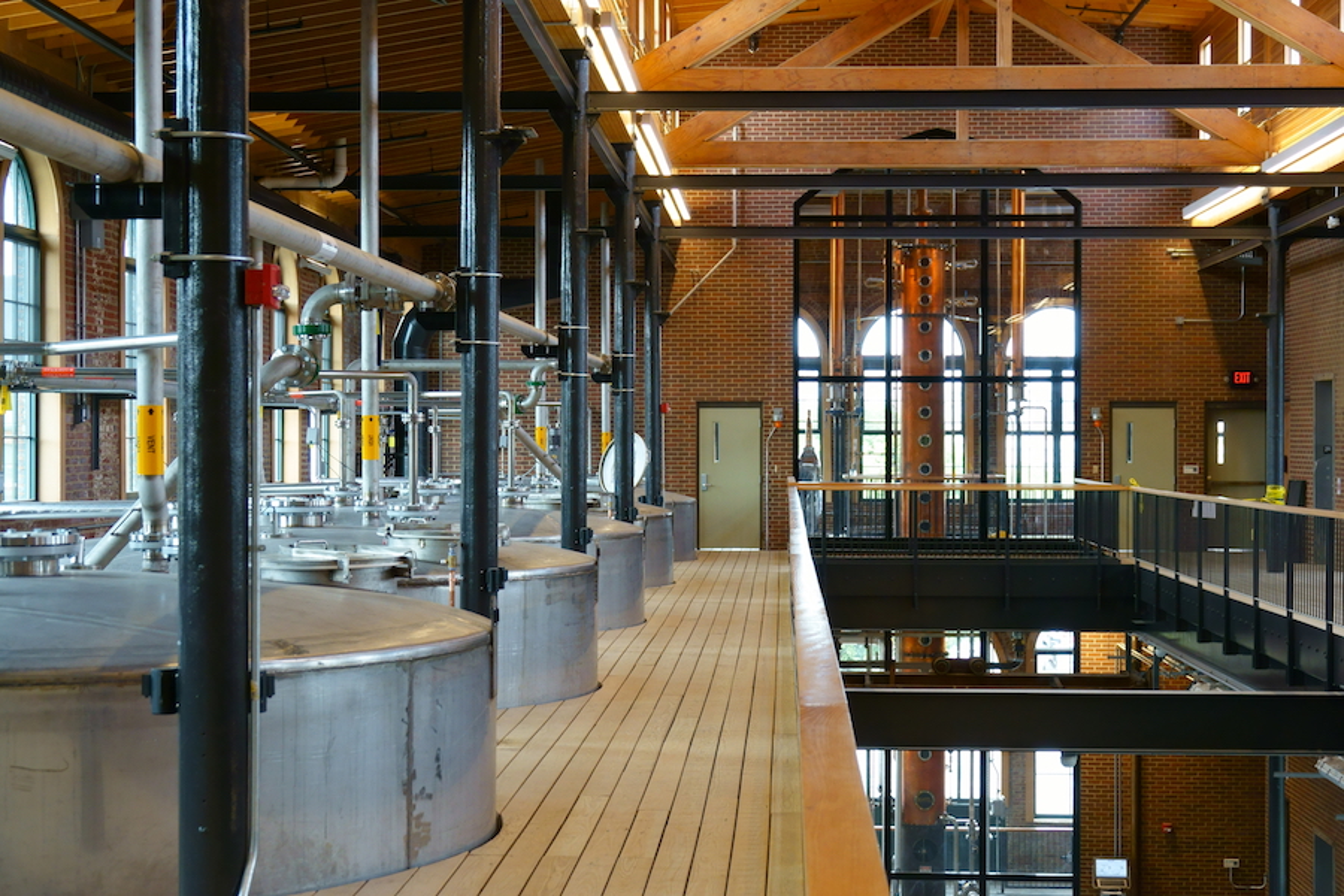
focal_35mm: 61
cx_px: 672
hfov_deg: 32.9
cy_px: 448
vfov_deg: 22.3
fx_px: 2277
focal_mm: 22.19
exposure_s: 1/80
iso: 500
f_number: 3.5
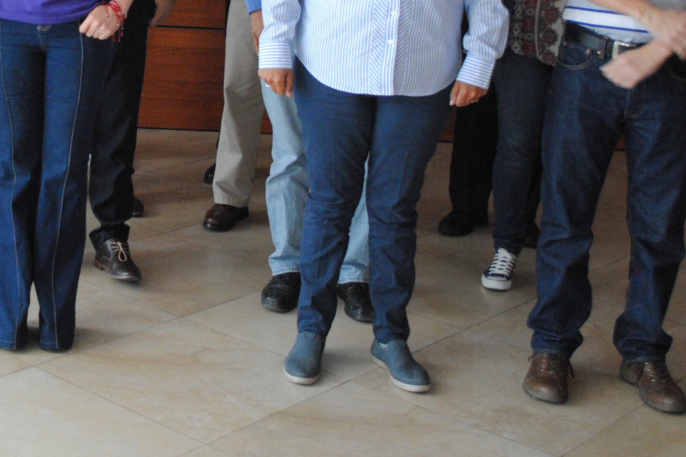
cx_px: 80
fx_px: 1334
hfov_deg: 27.9
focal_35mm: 70
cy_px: 26
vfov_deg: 19.0
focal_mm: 22
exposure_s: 1/30
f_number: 4
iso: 800
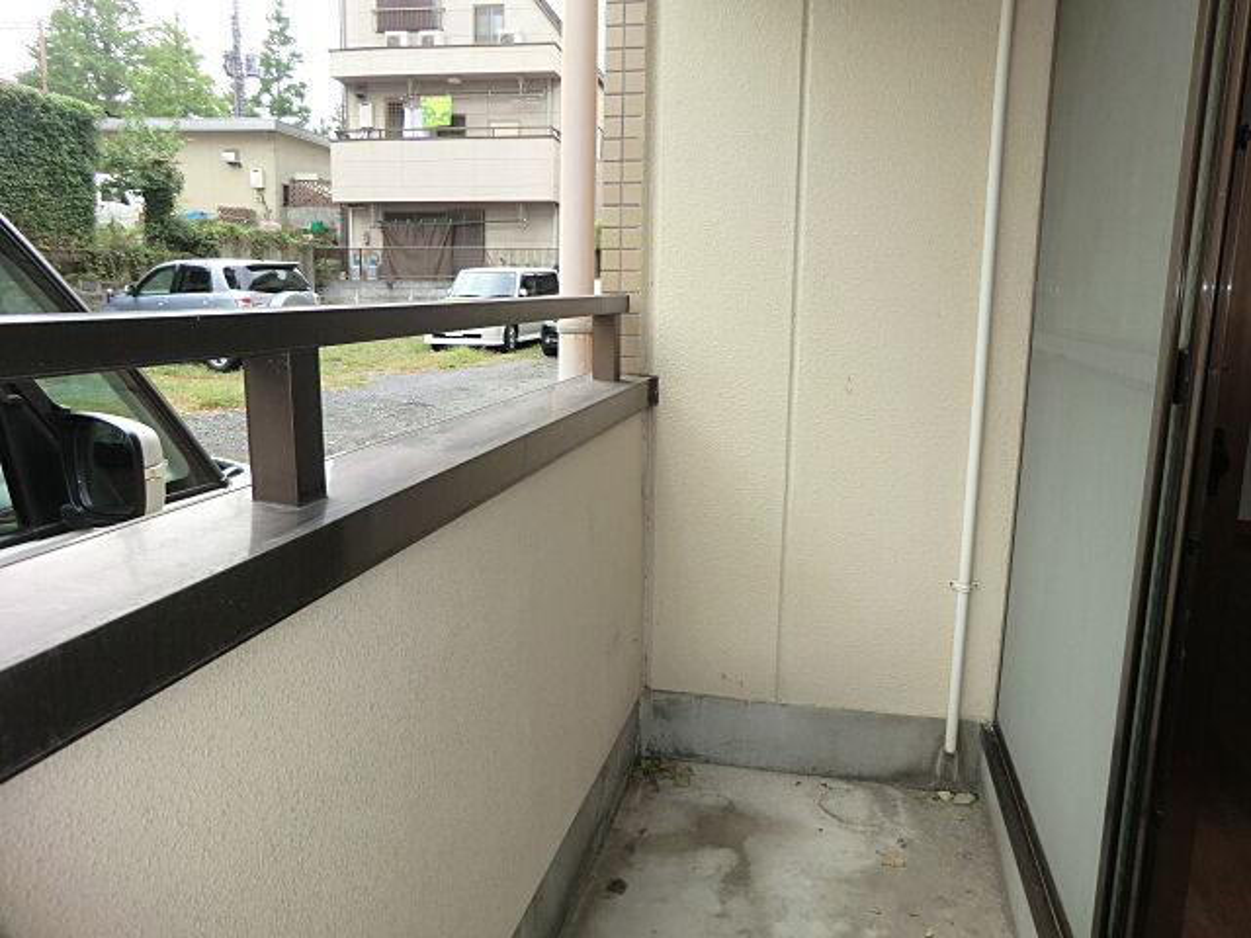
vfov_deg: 56.8
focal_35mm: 24
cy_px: 469
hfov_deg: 71.6
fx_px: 867
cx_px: 626
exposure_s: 1/200
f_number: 3.2
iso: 80
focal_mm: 4.3
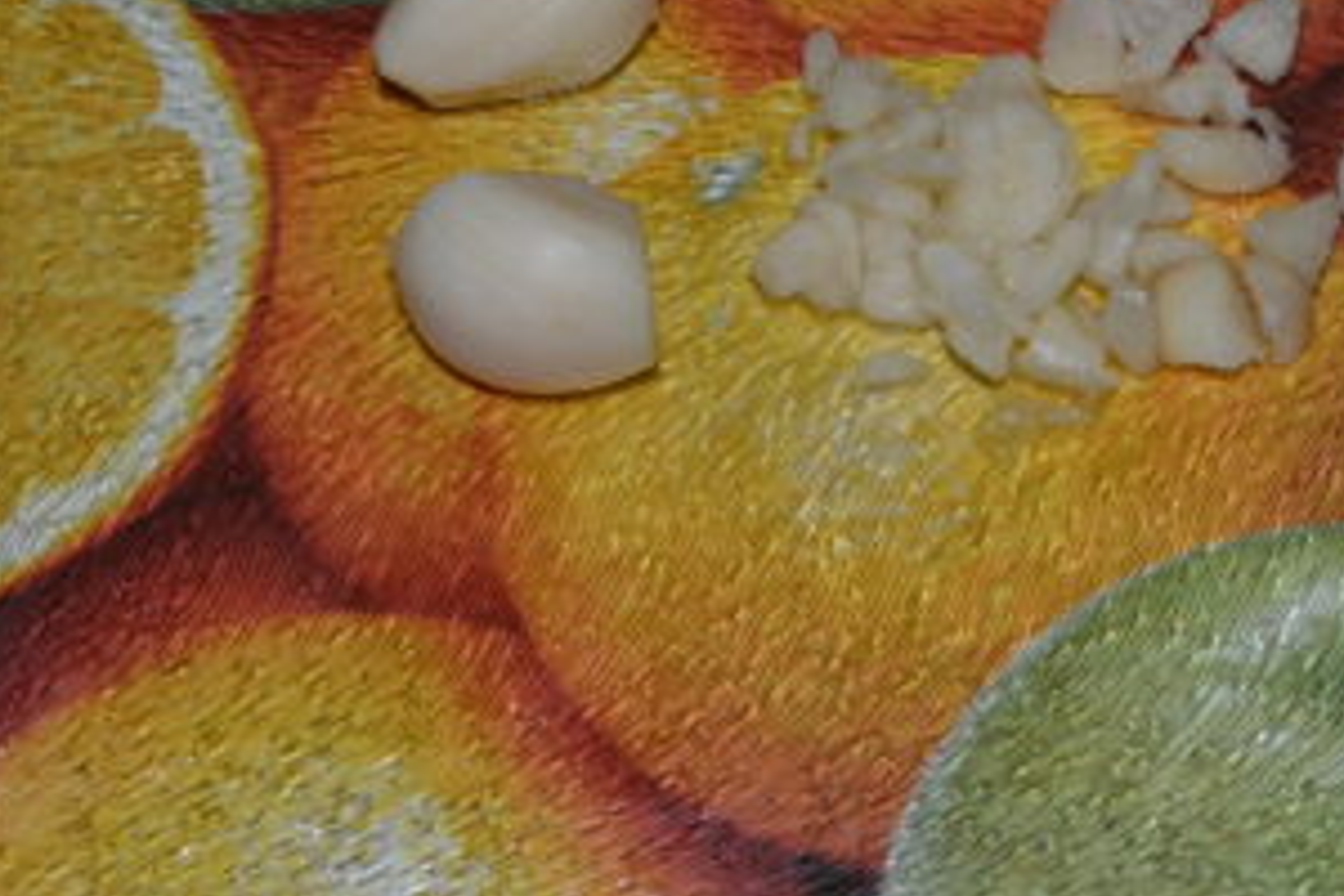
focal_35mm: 126
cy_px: 186
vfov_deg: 10.8
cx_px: 1039
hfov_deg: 16.2
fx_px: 4704
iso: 100
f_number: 8
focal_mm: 36
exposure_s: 1/60
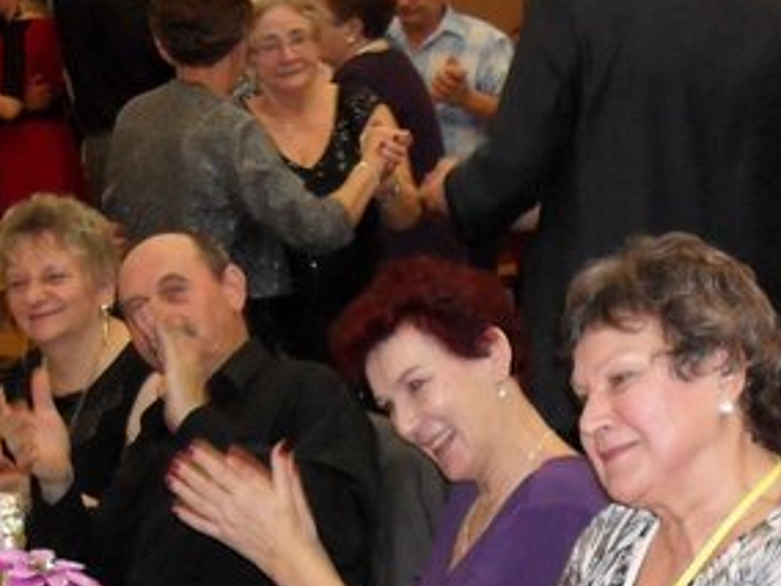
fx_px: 1963
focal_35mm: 87
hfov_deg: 22.2
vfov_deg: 16.4
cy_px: 656
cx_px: 622
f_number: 2.8
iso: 200
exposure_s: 1/45
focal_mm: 6.3
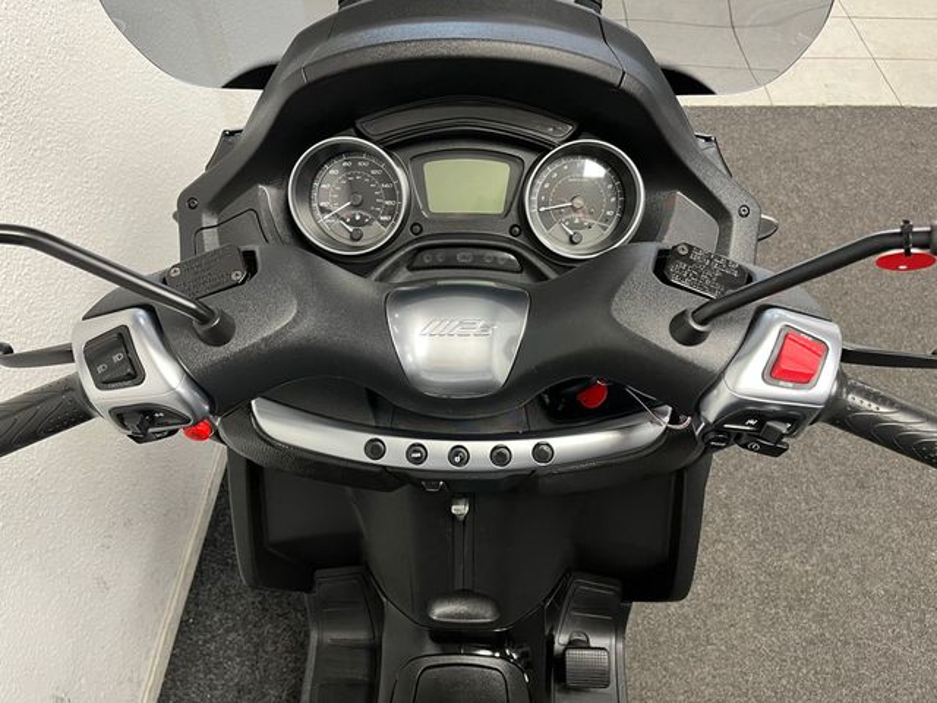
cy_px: 352
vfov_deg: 53.1
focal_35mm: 26
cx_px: 468
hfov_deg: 67.3
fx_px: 704
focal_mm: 5.1
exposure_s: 1/50
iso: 250
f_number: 1.6
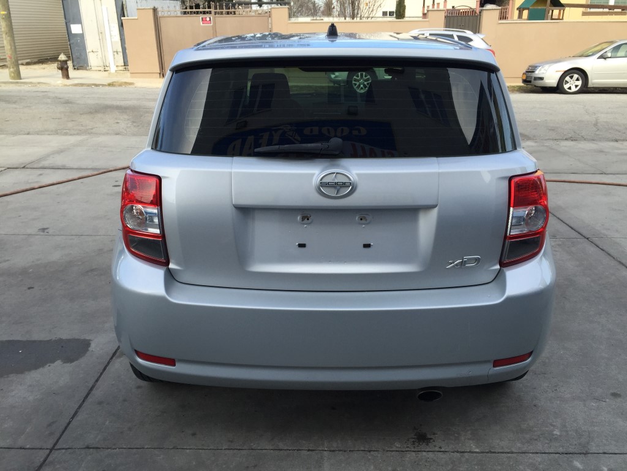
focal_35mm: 29
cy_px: 236
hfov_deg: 61.7
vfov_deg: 48.2
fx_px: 525
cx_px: 314
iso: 32
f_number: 2.2
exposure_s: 1/449
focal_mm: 4.15
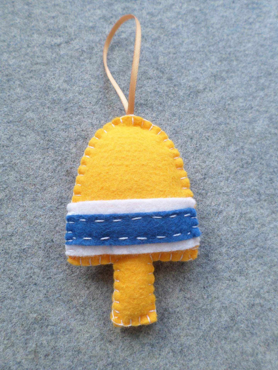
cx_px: 139
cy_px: 185
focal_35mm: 25
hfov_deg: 54.9
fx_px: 268
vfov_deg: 69.4
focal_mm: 4.5
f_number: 2.5
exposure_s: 1/45
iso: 80
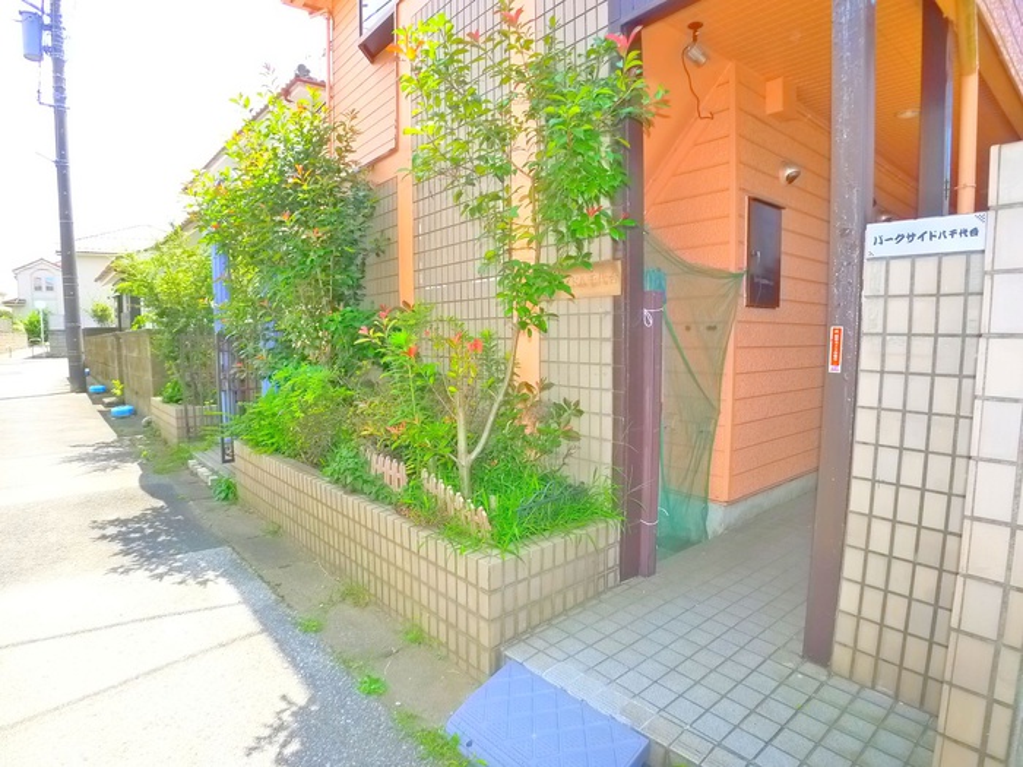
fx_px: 709
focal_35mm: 24
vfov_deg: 56.8
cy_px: 384
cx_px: 512
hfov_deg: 71.6
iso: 400
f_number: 2.8
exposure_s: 1/320
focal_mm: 5.1
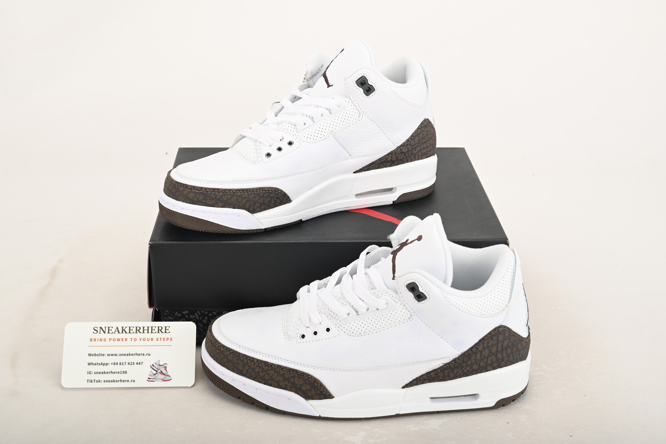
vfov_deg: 28.7
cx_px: 340
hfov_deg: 41.9
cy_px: 219
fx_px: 870
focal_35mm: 47
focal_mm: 46
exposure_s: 1/200
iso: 100
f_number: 11
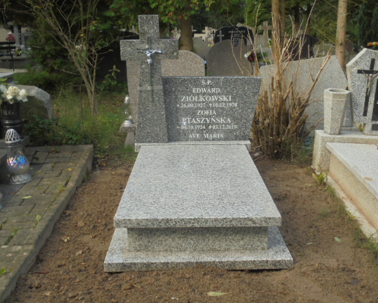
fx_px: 504
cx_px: 201
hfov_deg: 41.1
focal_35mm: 45
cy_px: 152
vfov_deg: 33.5
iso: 100
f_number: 4.5
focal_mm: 7.8
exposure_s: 1/125
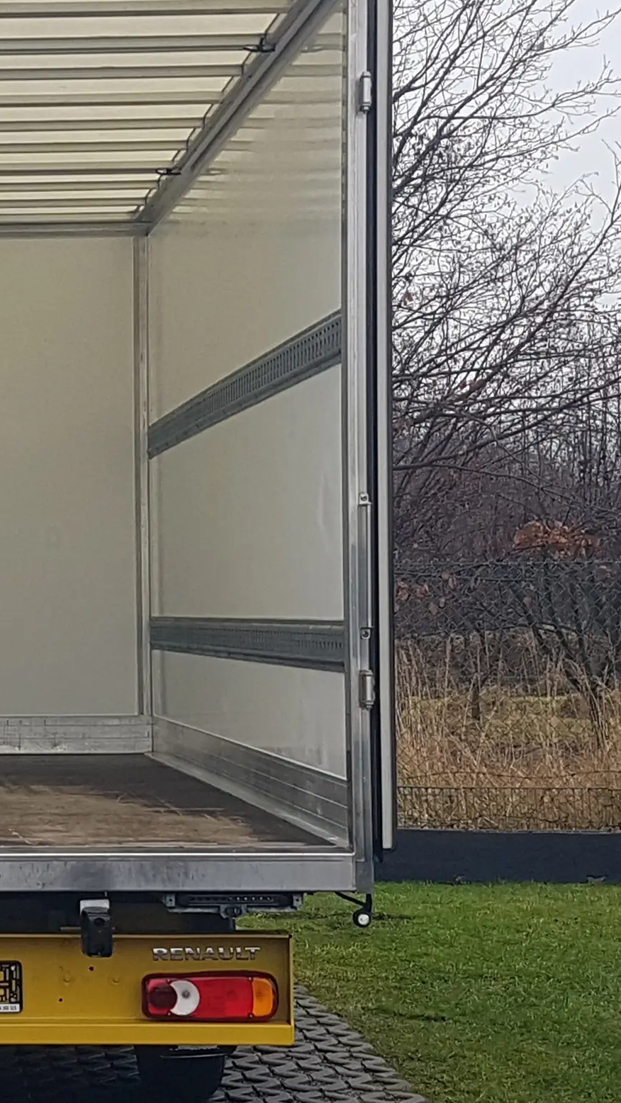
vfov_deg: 46.4
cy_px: 512
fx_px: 1288
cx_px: -117
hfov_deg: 24.6
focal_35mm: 44
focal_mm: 4.2
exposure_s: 1/175
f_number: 1.7
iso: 40
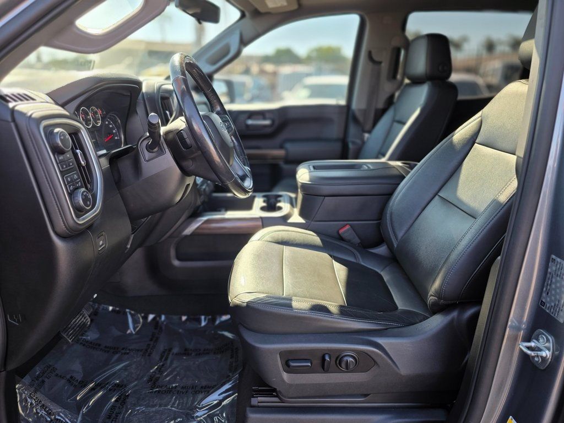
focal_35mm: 23
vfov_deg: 58.9
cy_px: 212
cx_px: 282
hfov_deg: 73.9
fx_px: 375
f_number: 1.7
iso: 20
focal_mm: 6.3
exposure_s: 1/120
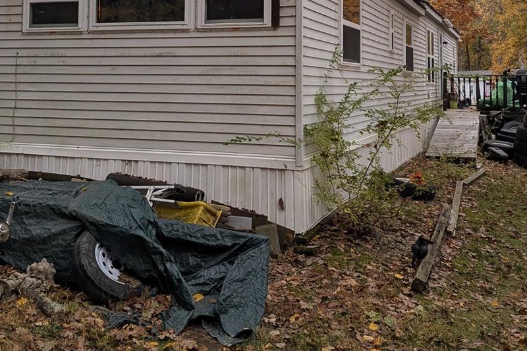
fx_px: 702
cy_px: 37
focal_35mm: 48
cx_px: 228
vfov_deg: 27.1
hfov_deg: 41.0
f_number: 1.85
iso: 46
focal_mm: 6.81
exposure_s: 1/740
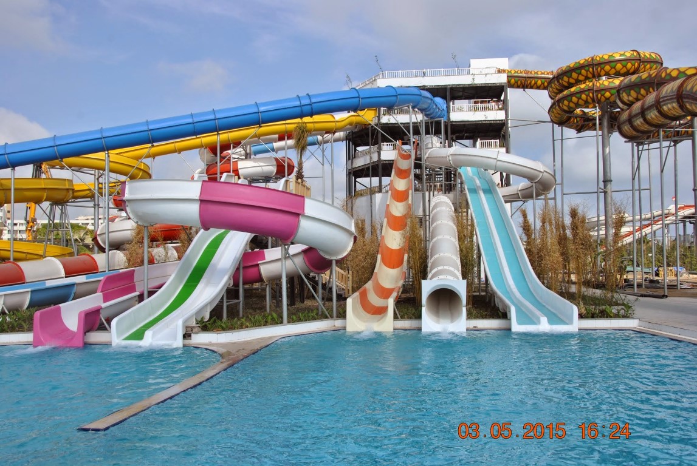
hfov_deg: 61.9
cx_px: 348
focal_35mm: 30
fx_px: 582
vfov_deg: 43.7
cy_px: 233
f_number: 9
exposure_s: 1/320
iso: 100
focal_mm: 20
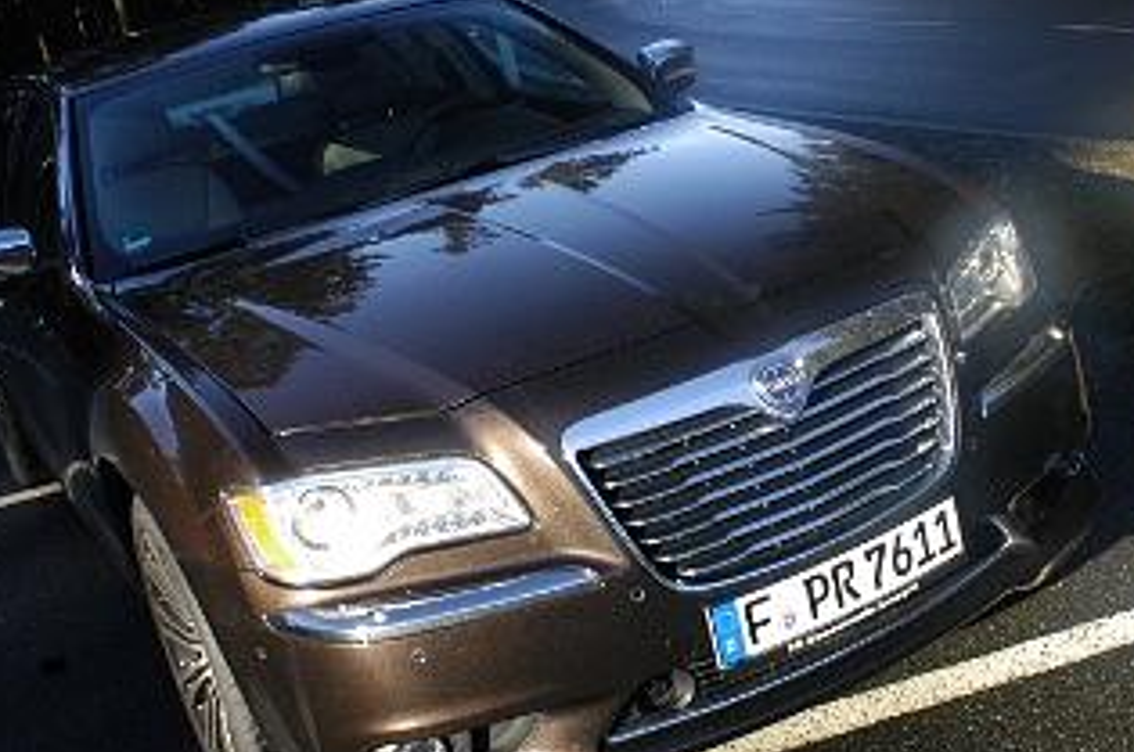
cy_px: 376
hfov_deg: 41.1
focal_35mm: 48
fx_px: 1510
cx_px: 619
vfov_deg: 28.0
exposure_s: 1/100
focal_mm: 24
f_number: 9.5
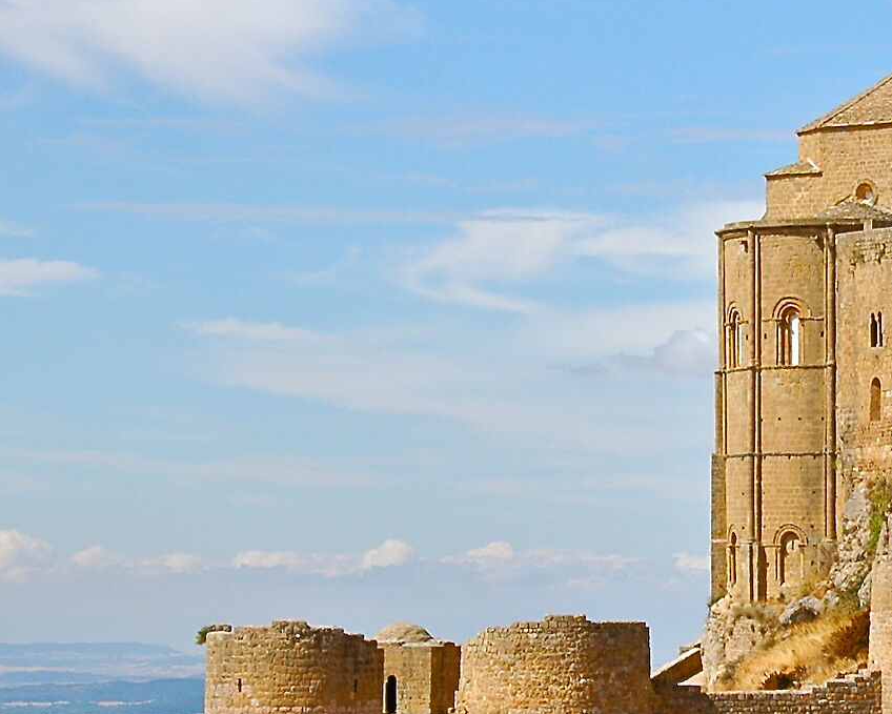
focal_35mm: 191
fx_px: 5044
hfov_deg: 10.1
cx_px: 756
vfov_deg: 8.1
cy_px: 412
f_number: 9.5
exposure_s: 1/350
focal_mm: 48
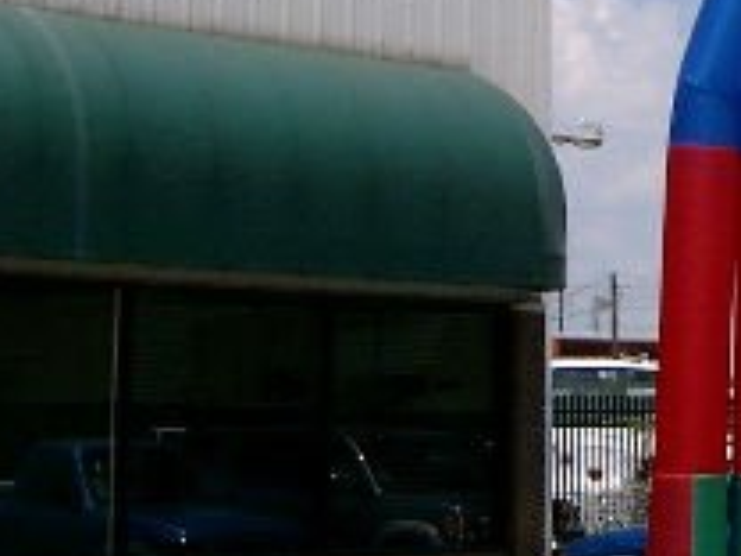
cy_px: 32
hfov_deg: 16.7
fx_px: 2440
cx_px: 812
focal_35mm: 114
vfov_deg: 12.9
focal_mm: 7.6
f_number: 5
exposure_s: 1/1600
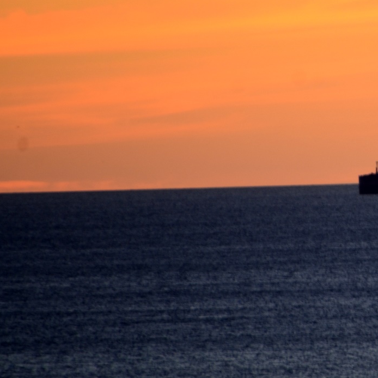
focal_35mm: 1173
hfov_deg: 1.5
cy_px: 196
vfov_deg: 1.5
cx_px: 409
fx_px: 14492
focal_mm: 400
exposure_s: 1/13
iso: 250
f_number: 6.3
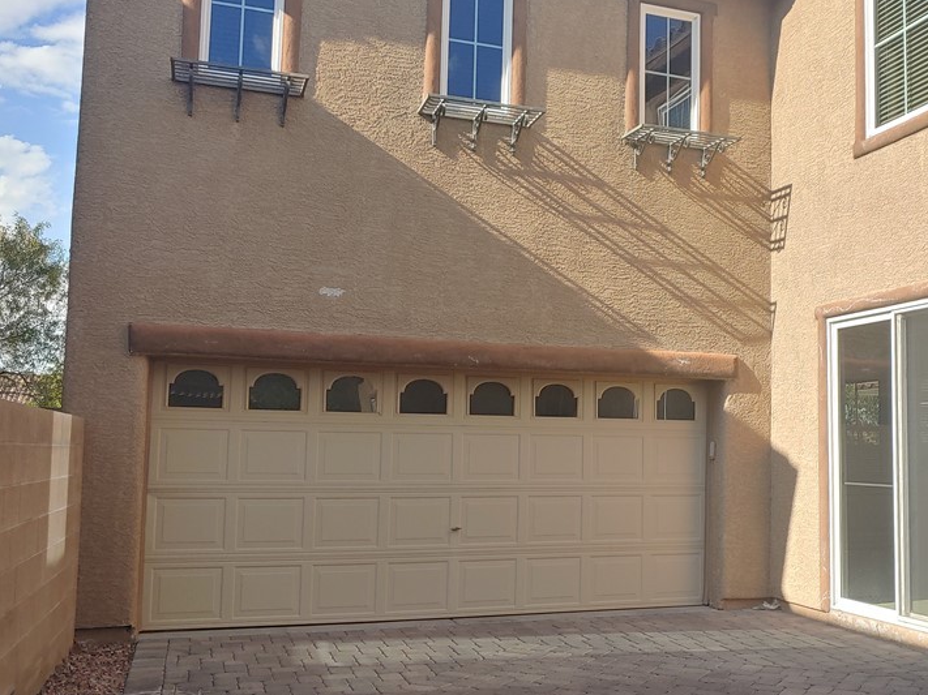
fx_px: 965
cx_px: 604
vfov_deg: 39.6
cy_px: 370
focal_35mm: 36
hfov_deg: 50.6
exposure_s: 1/1190
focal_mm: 4.23
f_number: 1.5
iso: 50
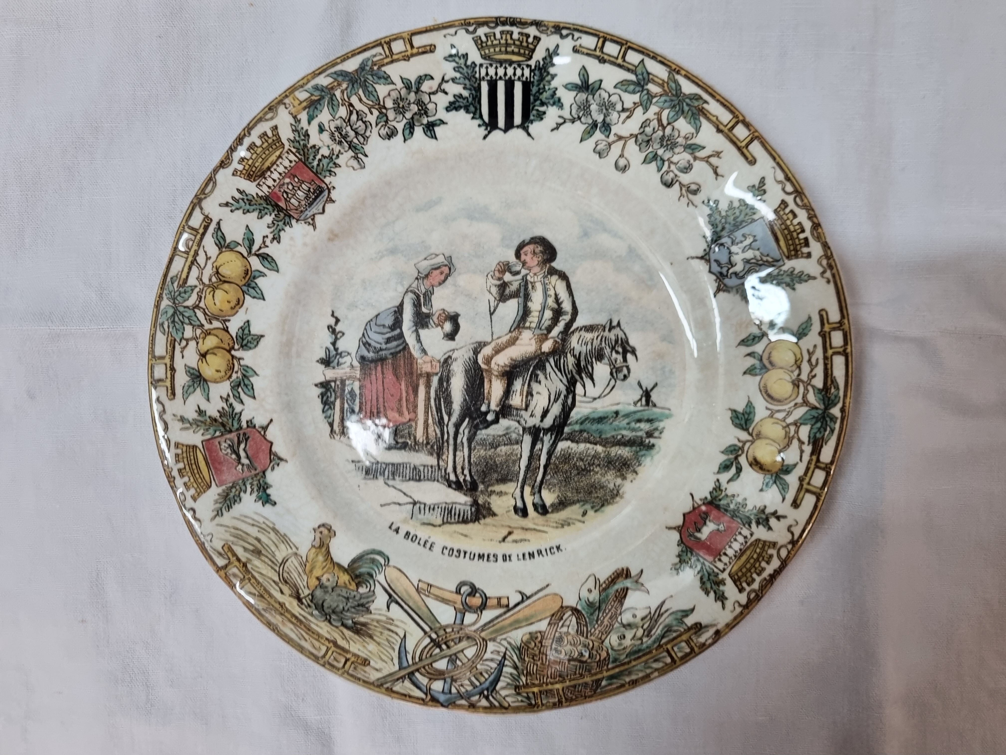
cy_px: 378
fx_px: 756
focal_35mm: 26
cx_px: 503
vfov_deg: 53.1
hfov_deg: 67.3
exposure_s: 1/100
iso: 320
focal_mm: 5.4
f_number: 1.8
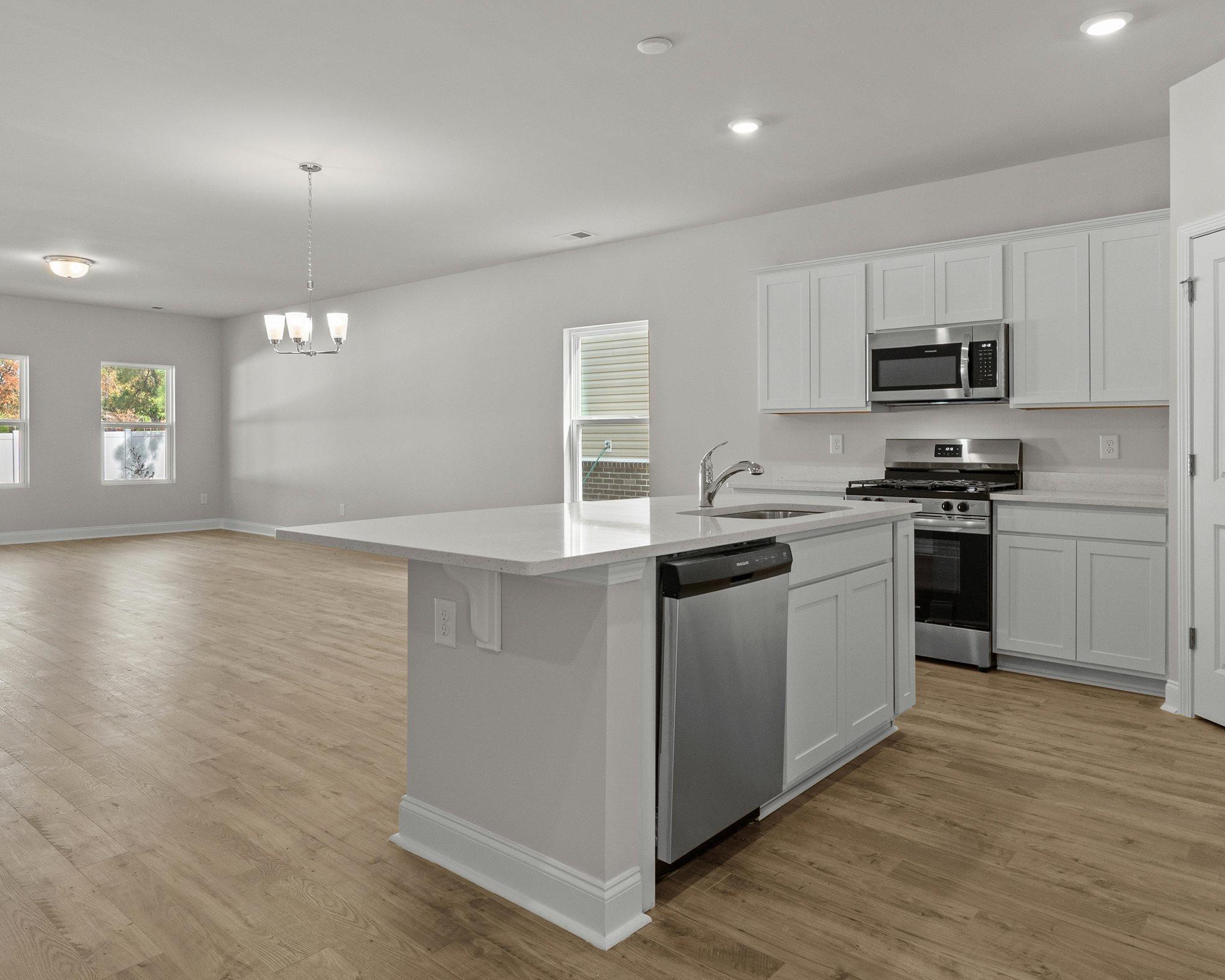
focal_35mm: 23
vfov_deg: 60.6
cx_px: 562
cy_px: 425
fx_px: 834
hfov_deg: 72.5
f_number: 8
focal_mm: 16
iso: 800
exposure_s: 1/15
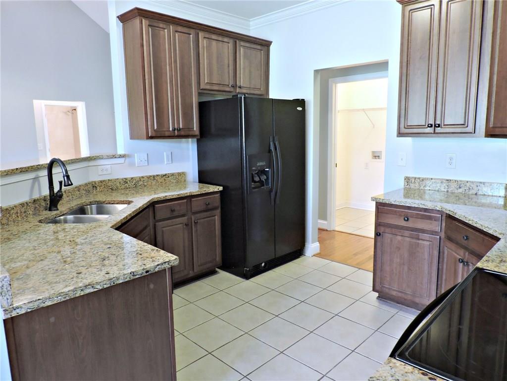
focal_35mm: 24
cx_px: 254
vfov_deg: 56.8
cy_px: 190
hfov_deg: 71.6
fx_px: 352
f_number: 3
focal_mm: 4.3
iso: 400
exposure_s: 1/15
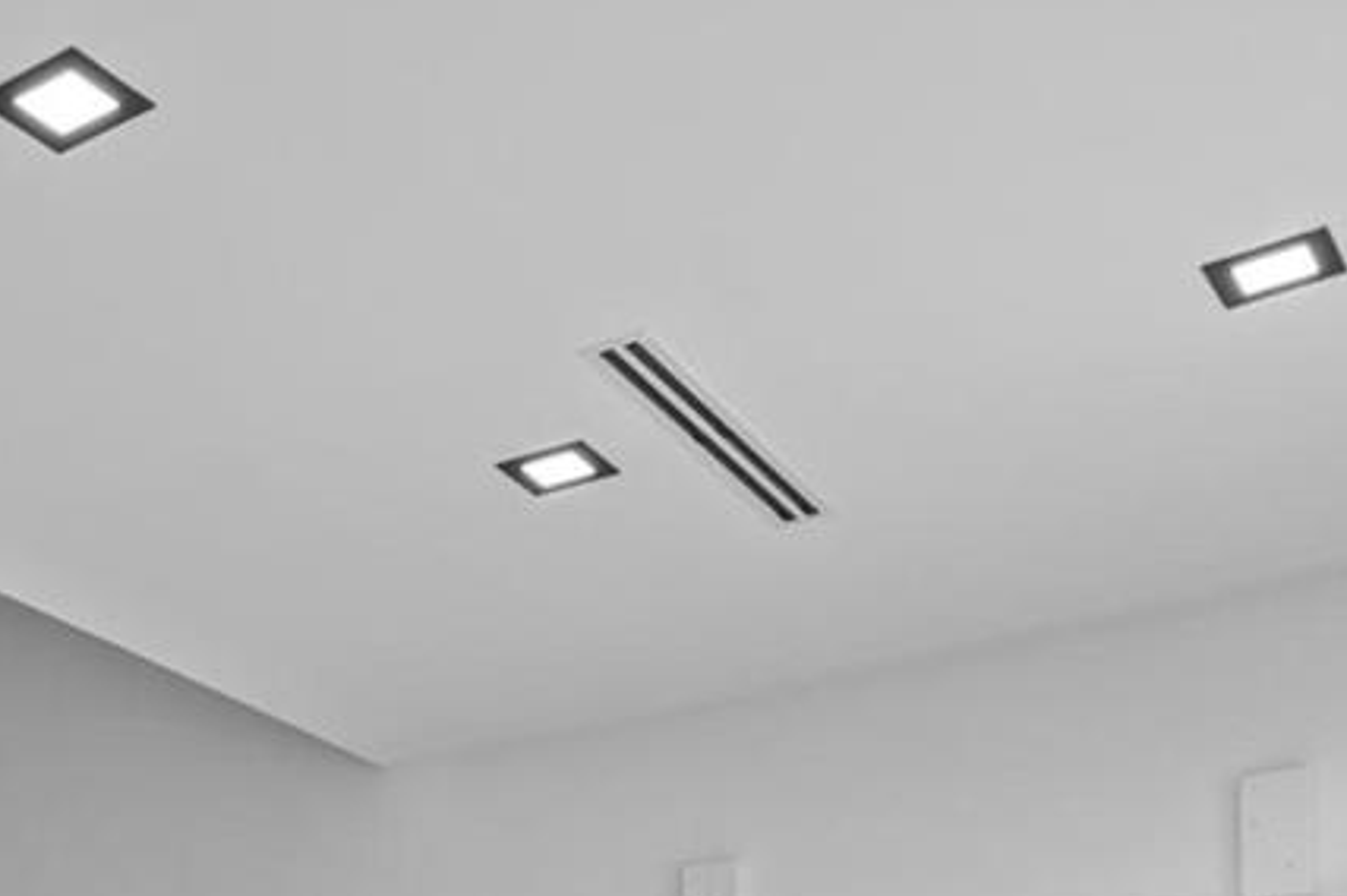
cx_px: 19
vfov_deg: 19.4
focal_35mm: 60
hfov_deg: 31.1
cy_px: 1388
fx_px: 2243
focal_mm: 16
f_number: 8
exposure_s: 1/15
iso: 400
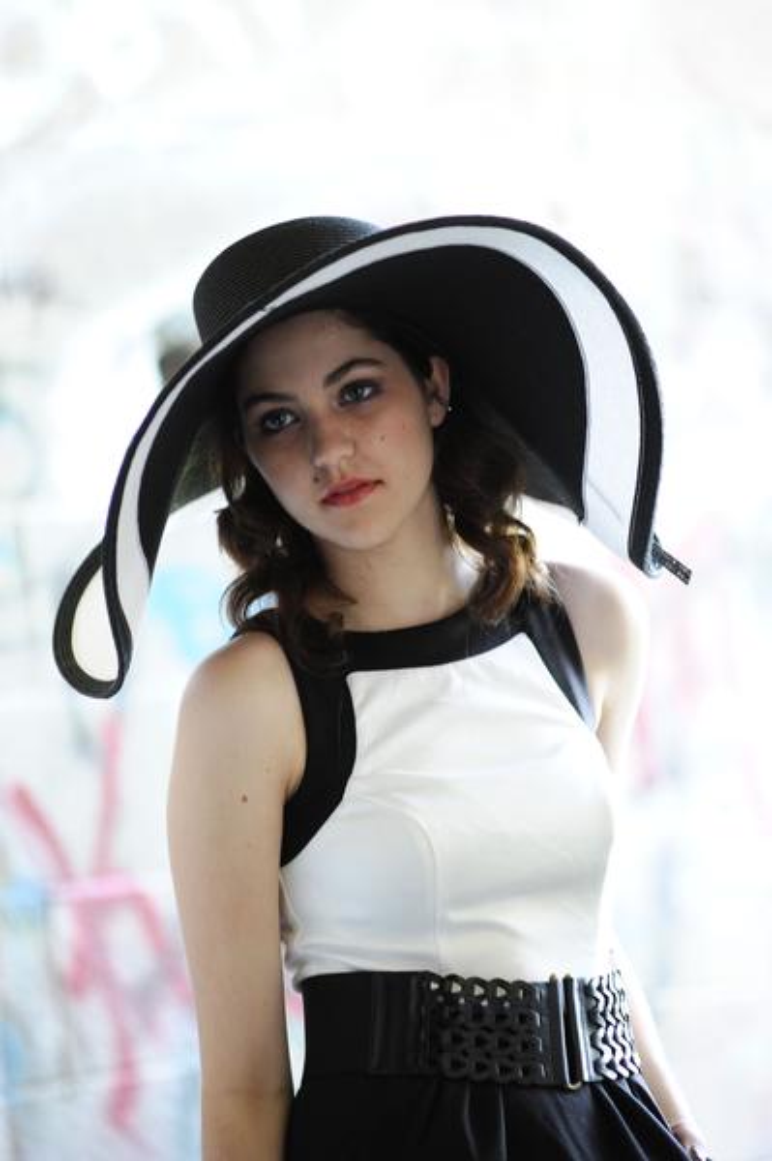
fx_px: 6444
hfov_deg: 6.9
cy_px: 580
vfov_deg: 10.3
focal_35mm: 200
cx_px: 386
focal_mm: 200
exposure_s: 1/80
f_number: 3.2
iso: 1250
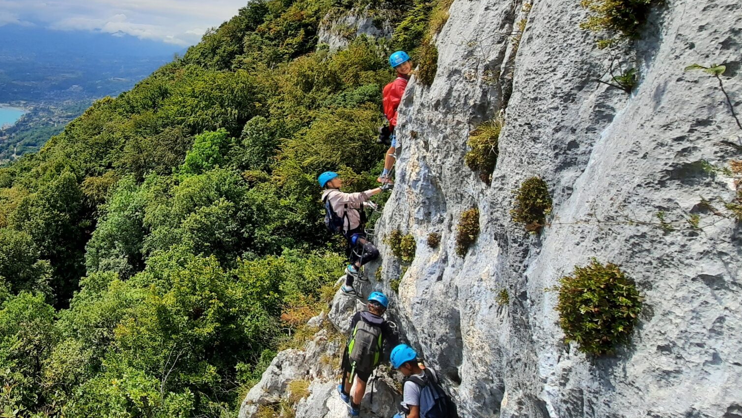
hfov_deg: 66.9
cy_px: 129
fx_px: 472
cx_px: 118
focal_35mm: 24
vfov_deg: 46.7
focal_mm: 1.74
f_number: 2.2
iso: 40
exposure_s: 1/2283
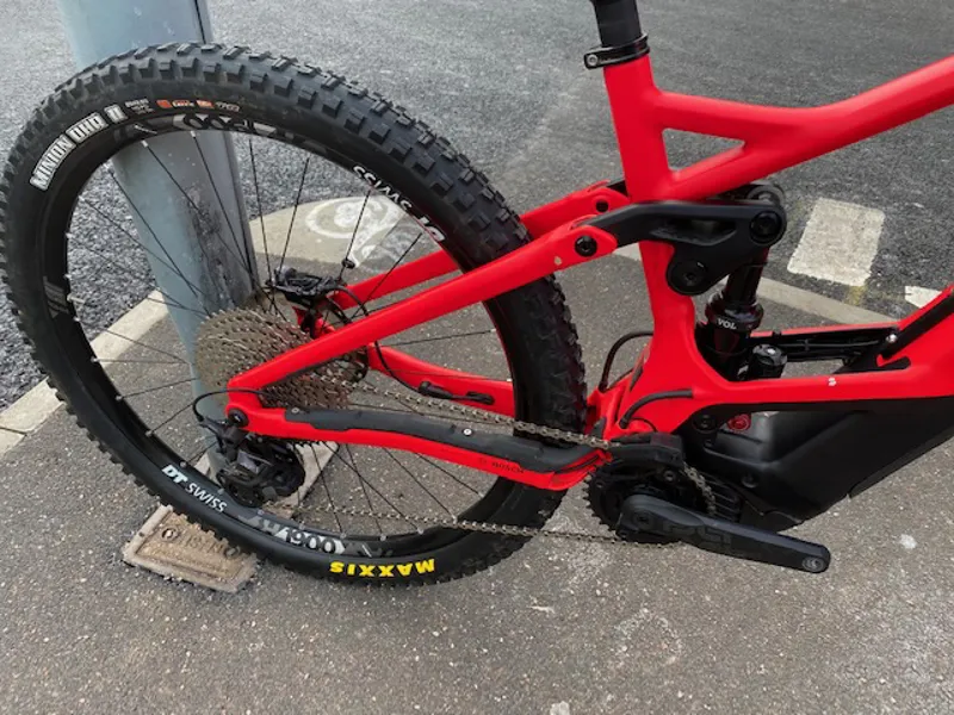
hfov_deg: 67.3
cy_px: 358
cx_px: 477
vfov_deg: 53.1
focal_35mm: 26
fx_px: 717
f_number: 1.8
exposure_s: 1/167
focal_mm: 4.25
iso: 32
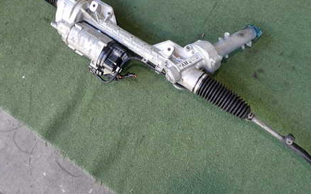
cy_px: 62
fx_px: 339
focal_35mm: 40
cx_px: 146
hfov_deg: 49.3
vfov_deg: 31.7
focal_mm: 5.05
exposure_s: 1/80
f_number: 2.2
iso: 200
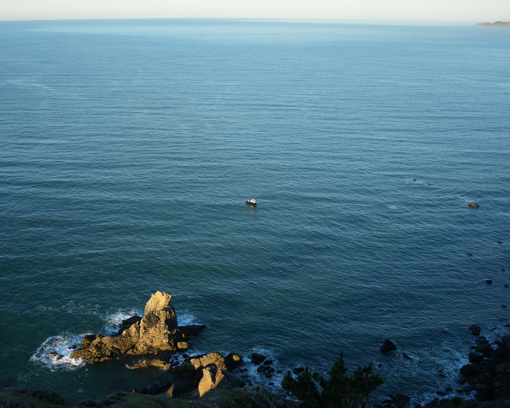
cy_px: 186
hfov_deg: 48.6
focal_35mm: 37
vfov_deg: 40.1
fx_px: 558
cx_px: 189
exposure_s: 1/500
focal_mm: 29
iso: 250
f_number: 4
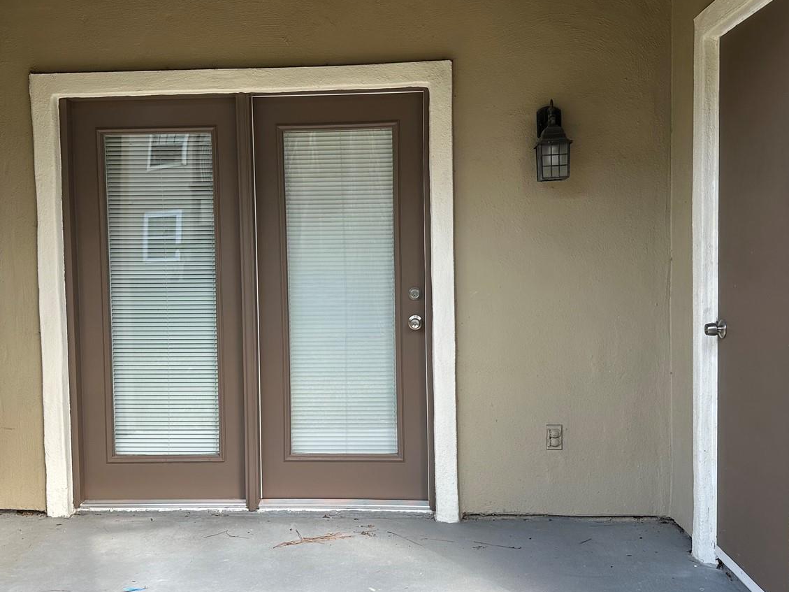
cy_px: 299
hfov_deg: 53.9
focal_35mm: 34
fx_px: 775
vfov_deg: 41.8
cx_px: 358
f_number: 1.78
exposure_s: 1/529
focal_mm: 6.86
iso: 80
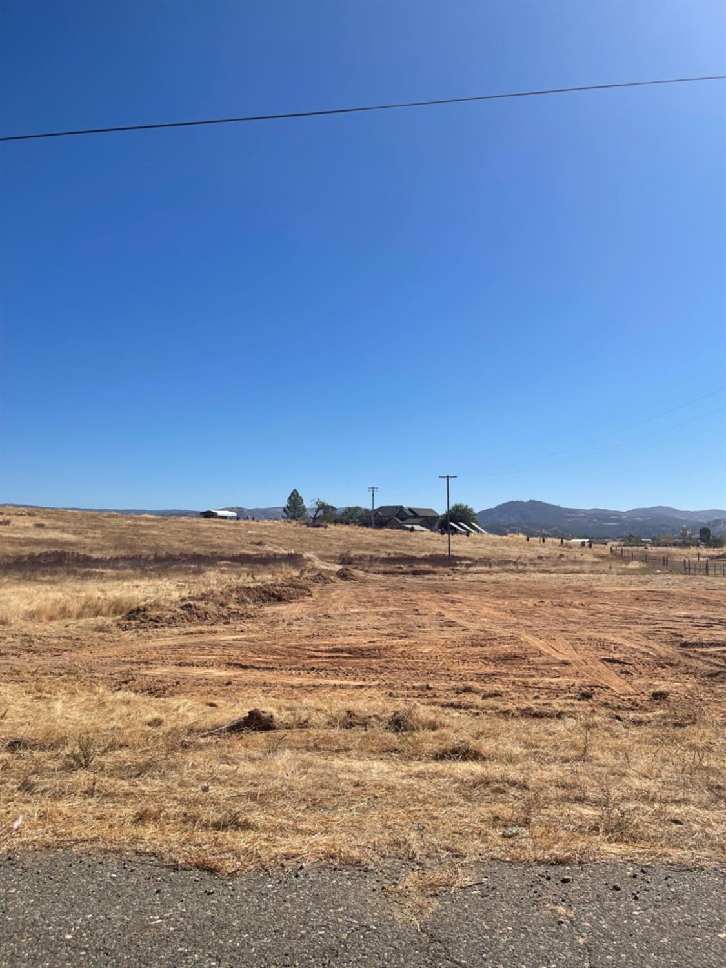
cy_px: 484
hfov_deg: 54.9
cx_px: 363
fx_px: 699
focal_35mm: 25
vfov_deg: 69.4
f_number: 1.6
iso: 32
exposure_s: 1/5917
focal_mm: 5.1
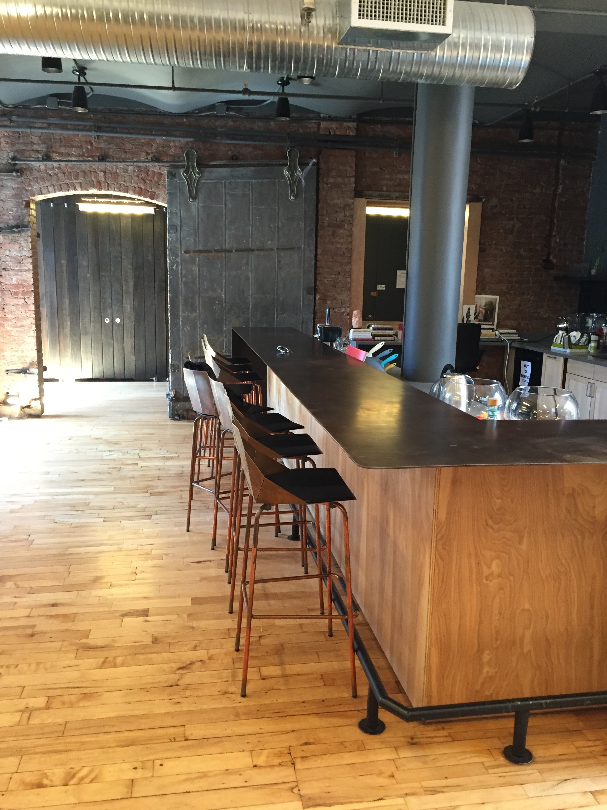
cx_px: 304
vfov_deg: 61.7
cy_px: 405
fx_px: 678
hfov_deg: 48.2
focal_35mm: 29
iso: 160
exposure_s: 1/30
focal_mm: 4.15
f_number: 2.2
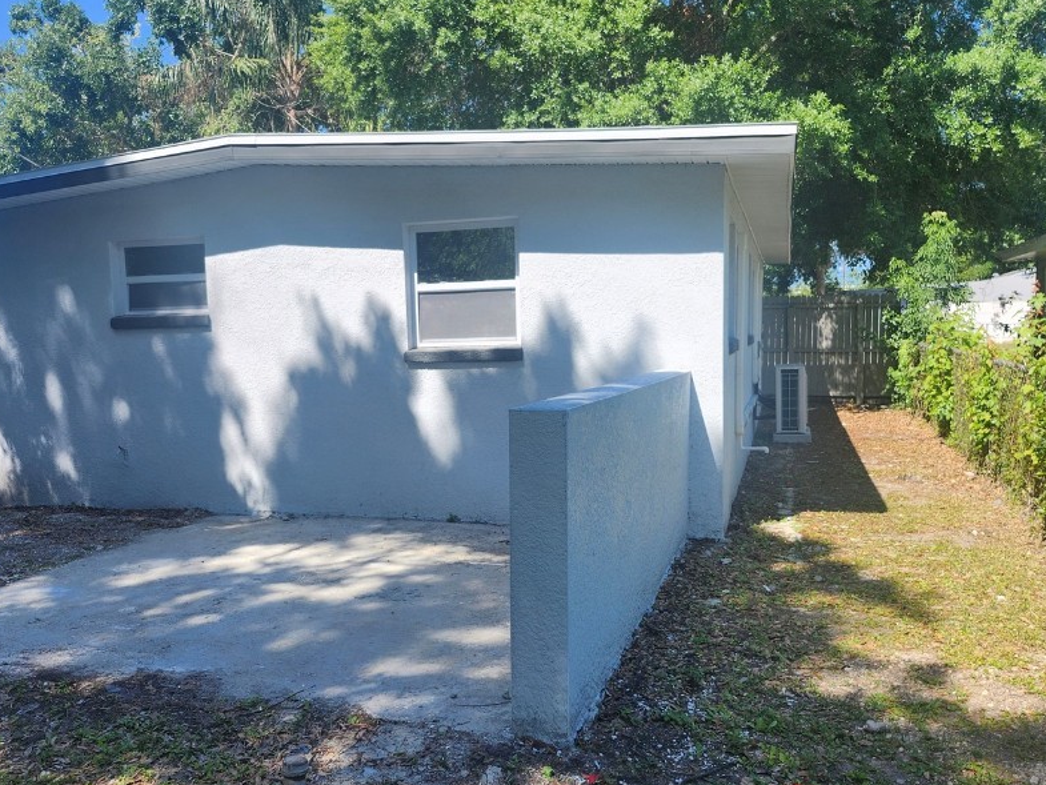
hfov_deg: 59.9
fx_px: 907
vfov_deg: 46.7
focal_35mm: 30
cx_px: 476
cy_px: 437
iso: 25
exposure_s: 1/820
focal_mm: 5.54
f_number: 1.8
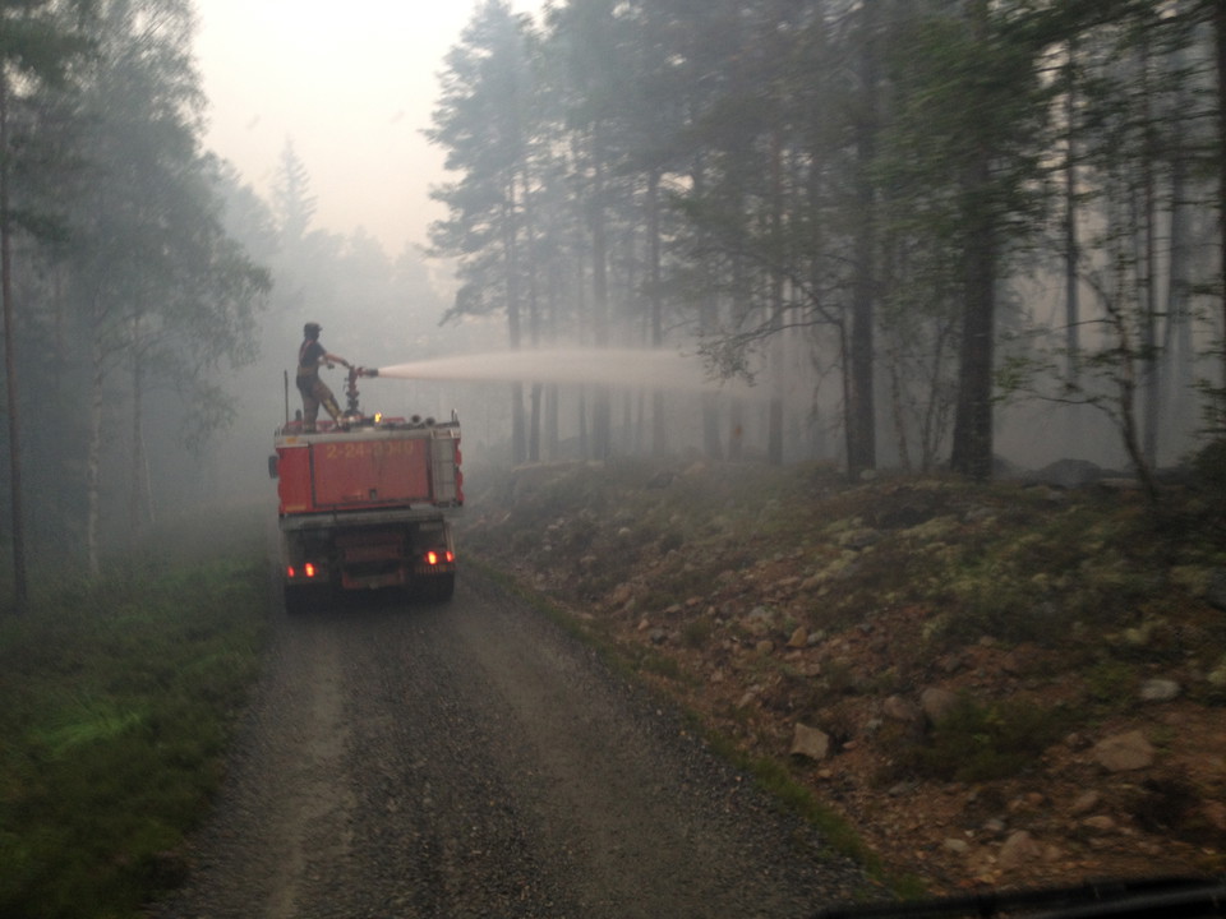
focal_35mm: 35
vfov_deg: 40.7
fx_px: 1240
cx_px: 613
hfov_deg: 52.6
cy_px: 460
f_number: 2.4
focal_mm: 4.28
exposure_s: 1/20
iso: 64
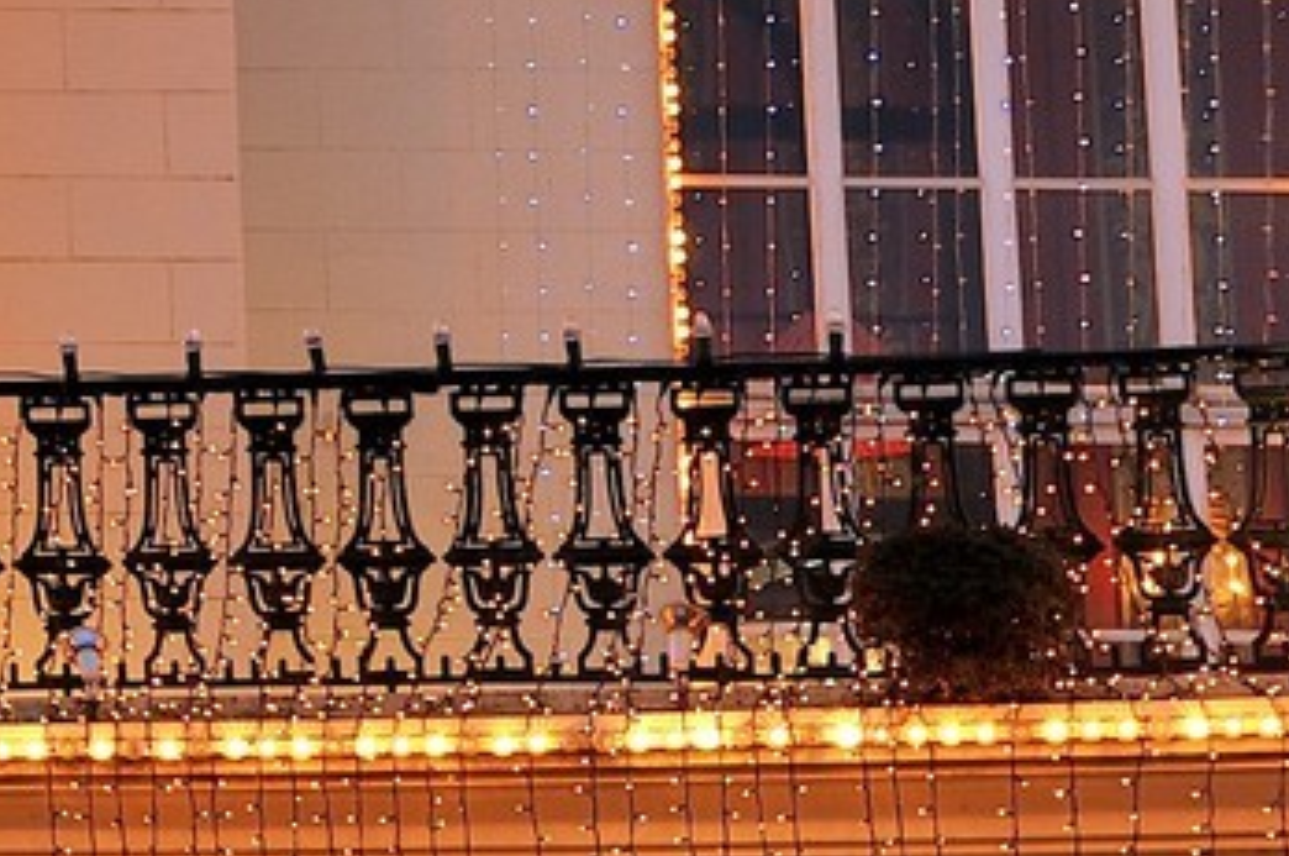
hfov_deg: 6.9
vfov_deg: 4.8
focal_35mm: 285
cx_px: -1608
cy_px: -369
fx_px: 10190
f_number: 7.1
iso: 200
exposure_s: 1/8
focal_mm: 62
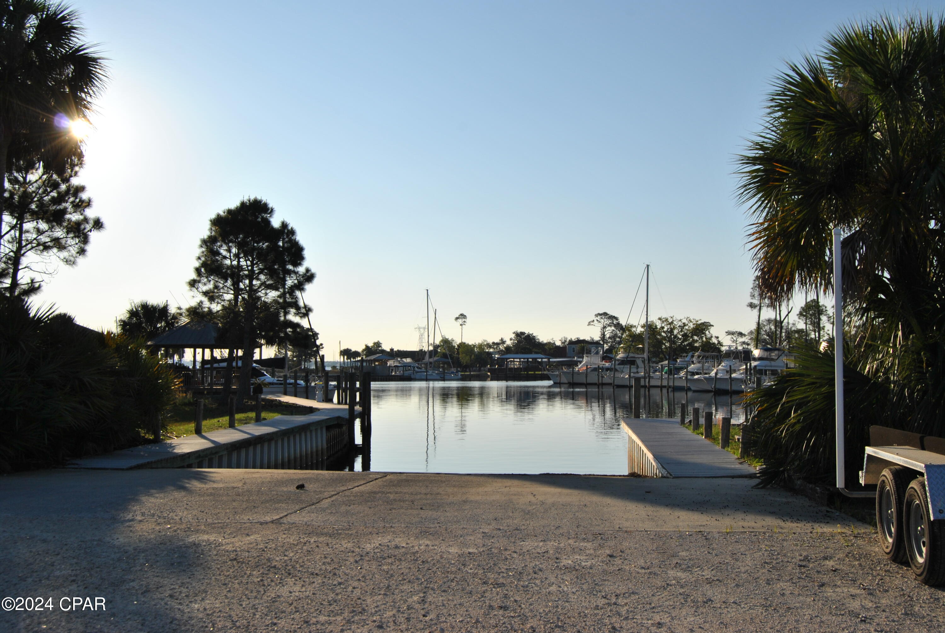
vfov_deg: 34.3
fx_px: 1025
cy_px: 316
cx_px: 472
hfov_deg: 49.5
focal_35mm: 39
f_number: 10
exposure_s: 1/400
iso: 100
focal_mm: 26
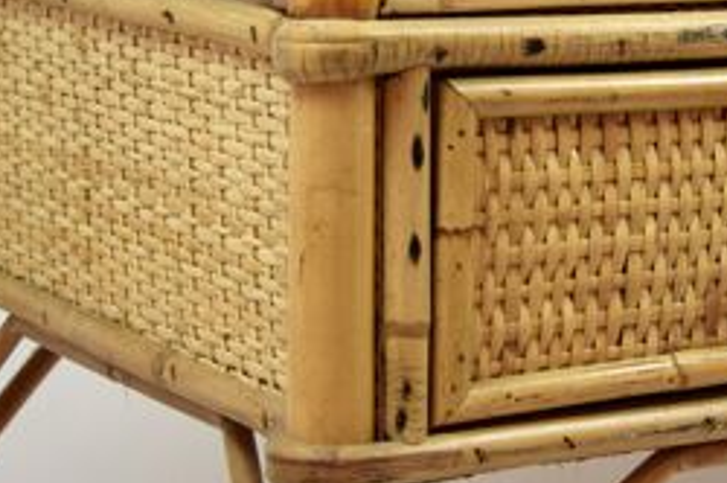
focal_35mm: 126
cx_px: 573
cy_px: 49
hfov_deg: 16.1
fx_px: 2545
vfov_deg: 10.8
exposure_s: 1/125
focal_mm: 35
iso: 400
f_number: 5.6
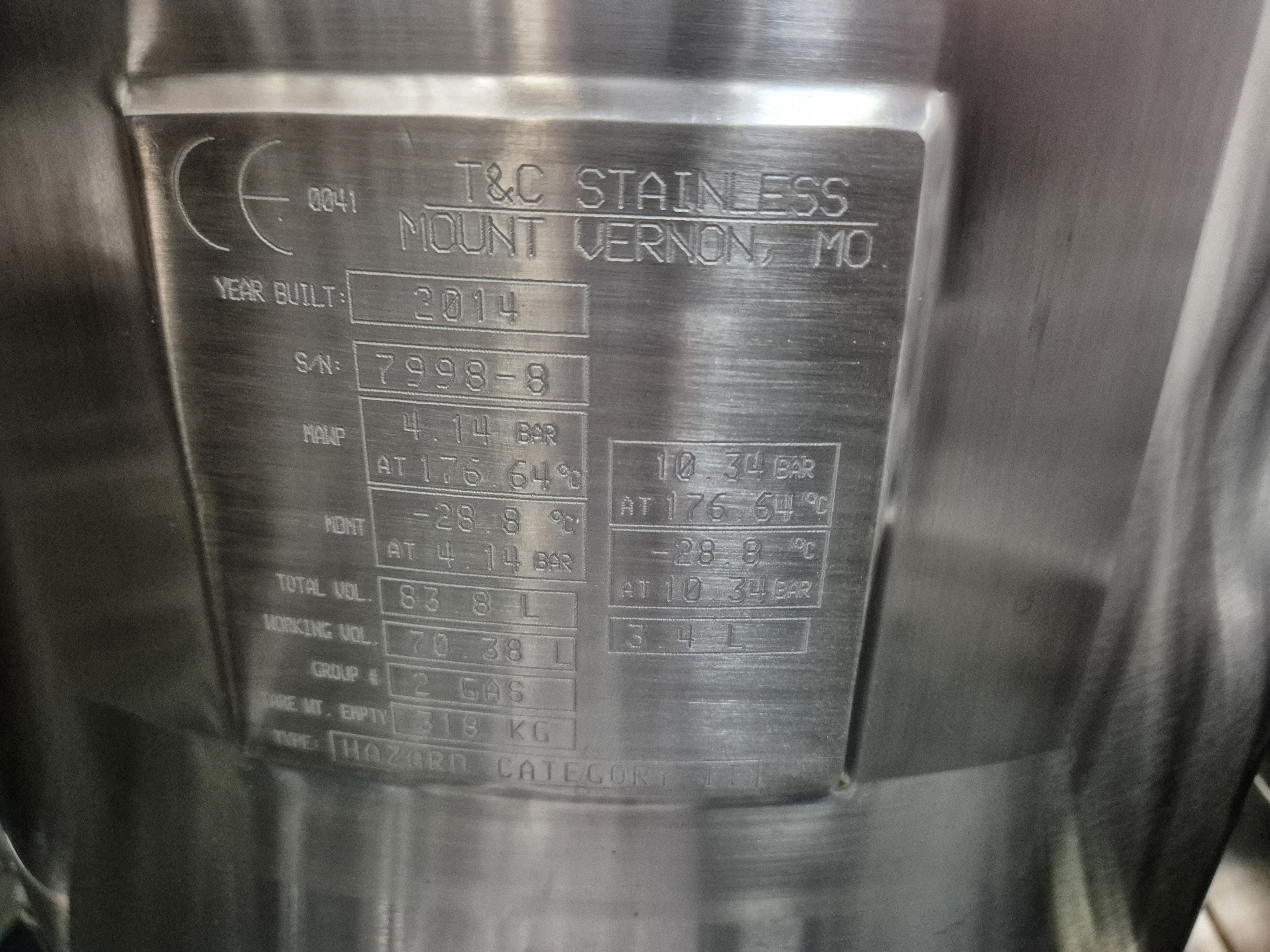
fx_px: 844
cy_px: 476
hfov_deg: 73.9
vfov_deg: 58.9
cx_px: 635
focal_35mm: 23
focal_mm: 5.4
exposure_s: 1/100
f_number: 1.8
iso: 2000
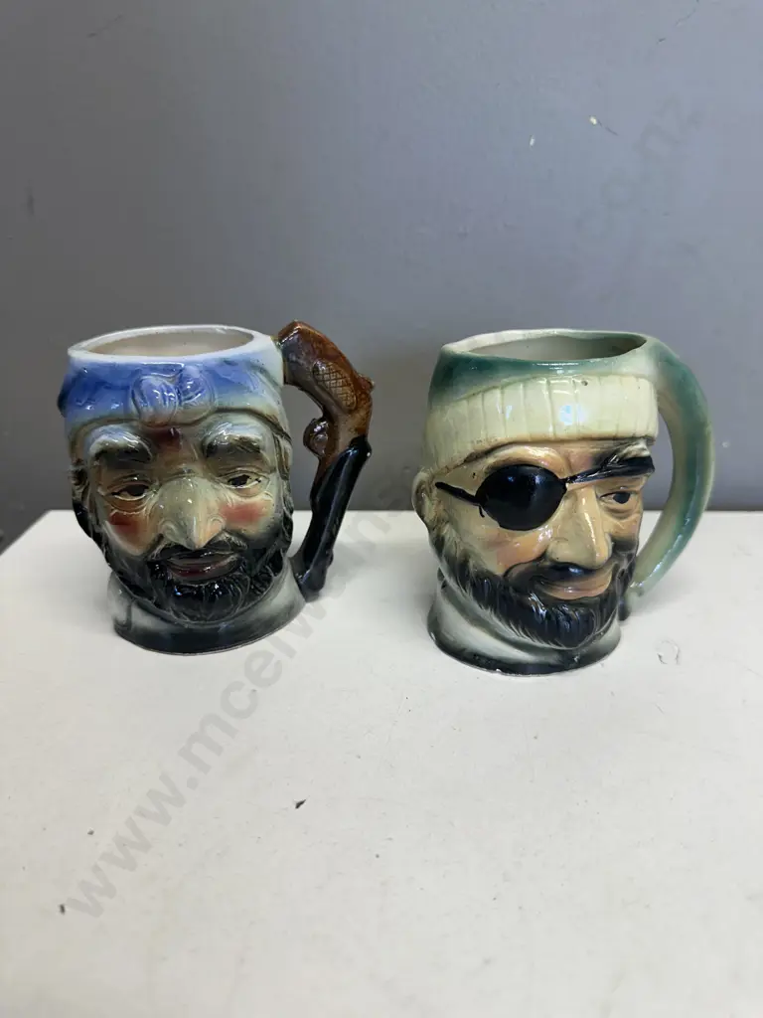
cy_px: 509
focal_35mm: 24
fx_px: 705
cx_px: 382
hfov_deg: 56.8
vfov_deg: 71.6
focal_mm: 6.86
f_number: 1.78
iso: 100
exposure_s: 1/100
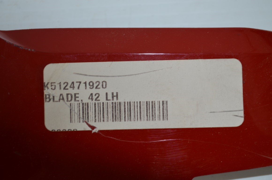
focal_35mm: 63
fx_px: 475
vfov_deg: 21.5
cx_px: 136
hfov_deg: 32.0
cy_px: 90
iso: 450
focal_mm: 42
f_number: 5.3
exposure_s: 1/60
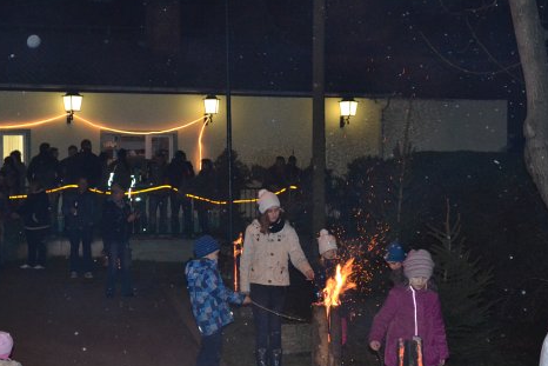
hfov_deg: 19.7
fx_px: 1568
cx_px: 178
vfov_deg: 13.3
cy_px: 238
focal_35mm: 103
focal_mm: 50
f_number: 5.6
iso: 3200
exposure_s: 1/60
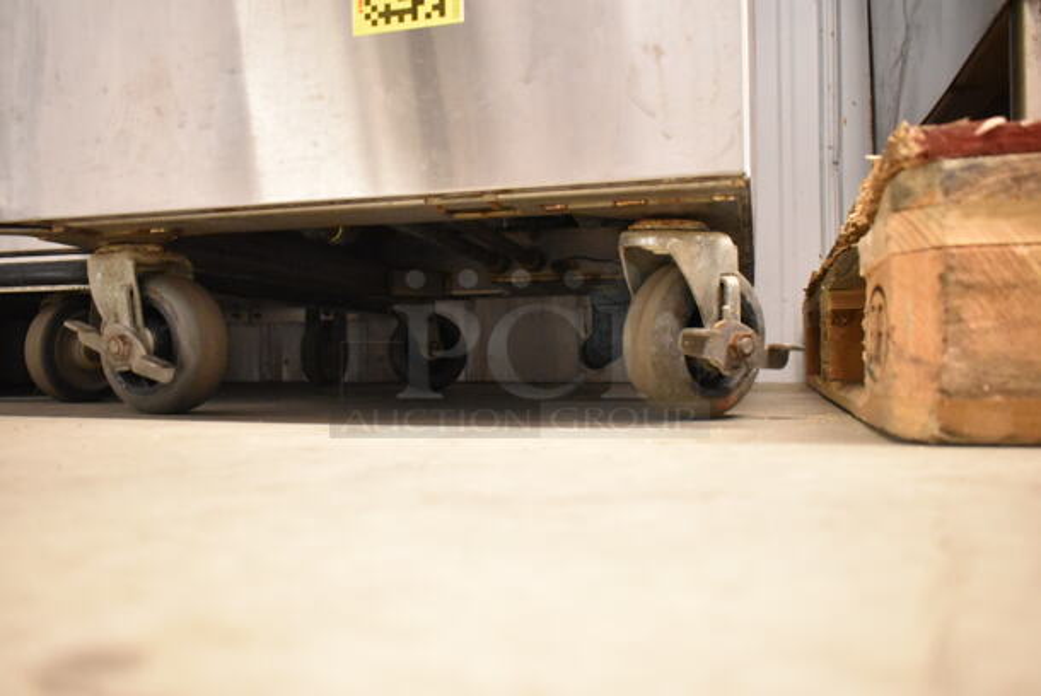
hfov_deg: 61.9
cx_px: 520
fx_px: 868
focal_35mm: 30
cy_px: 348
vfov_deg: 43.7
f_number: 3.5
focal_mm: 20
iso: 5600
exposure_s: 1/125
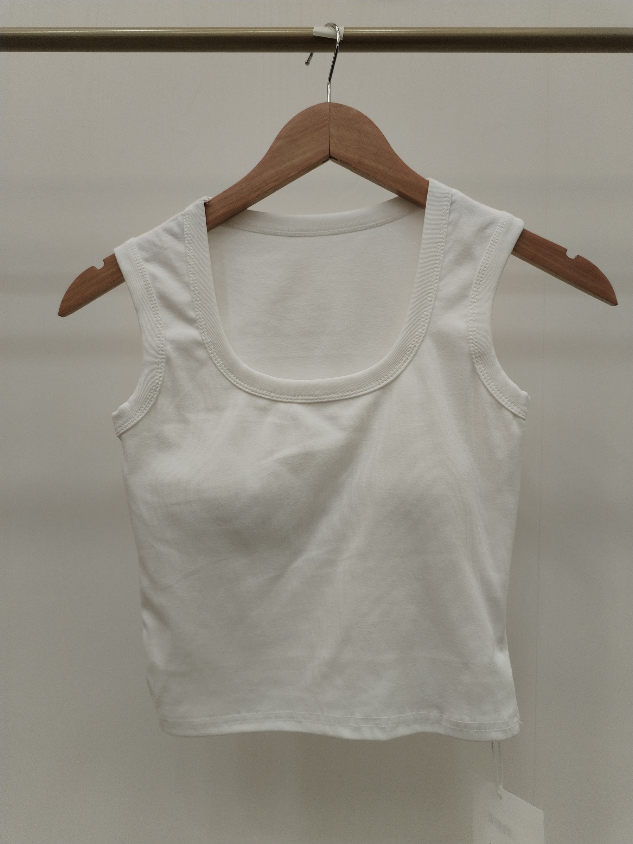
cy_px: 422
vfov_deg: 61.7
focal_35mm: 29
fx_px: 707
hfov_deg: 48.2
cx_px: 316
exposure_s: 1/120
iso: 136
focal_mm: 4.75
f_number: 1.8
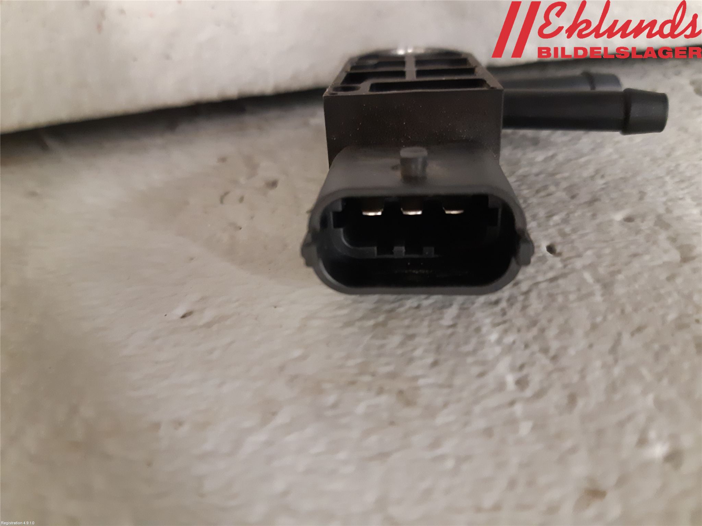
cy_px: 263
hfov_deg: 67.3
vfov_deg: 53.1
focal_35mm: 26
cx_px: 351
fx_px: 527
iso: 400
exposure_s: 1/25
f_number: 1.7
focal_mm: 3.93
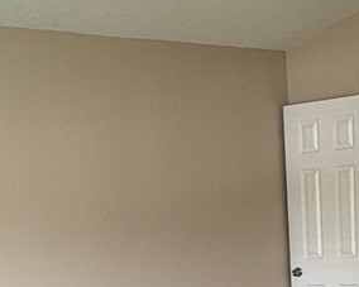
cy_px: 403
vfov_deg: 18.2
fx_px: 818
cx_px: 140
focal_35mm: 77
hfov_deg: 24.7
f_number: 2.2
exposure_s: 1/60
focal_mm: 2.22
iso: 250
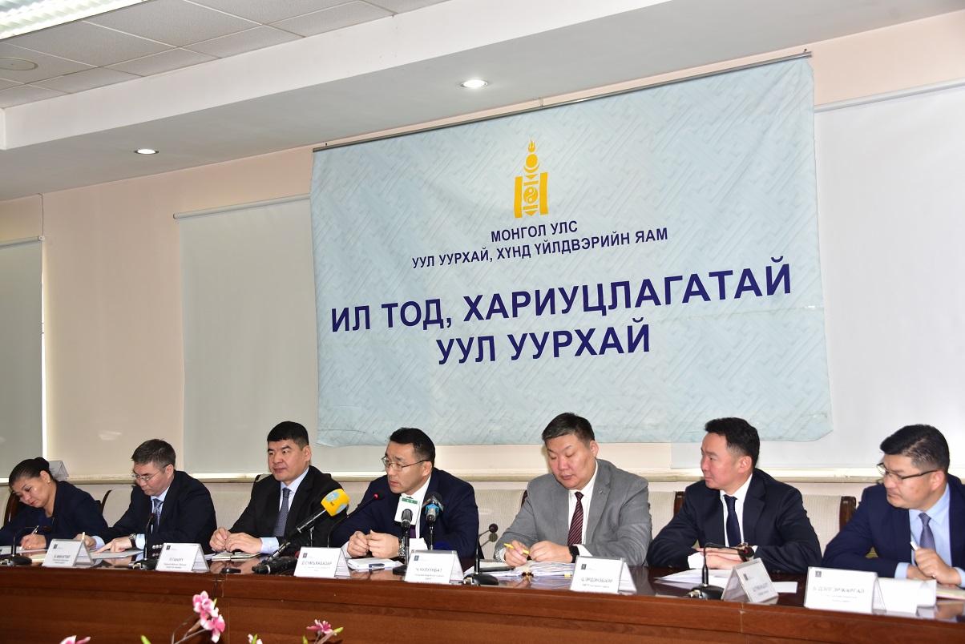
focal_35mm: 48
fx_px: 1287
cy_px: 322
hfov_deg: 41.1
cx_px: 482
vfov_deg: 28.1
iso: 640
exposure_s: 1/60
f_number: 5
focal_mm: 48
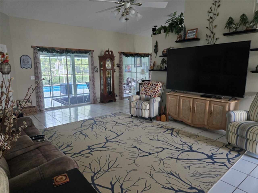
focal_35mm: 23
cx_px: 129
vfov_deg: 58.9
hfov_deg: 73.9
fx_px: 171
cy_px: 96
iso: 500
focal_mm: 5.4
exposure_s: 1/120
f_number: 1.8
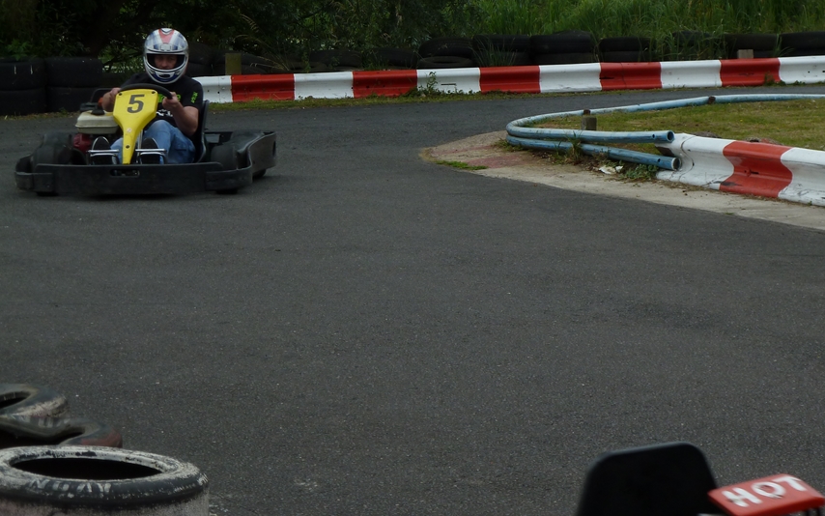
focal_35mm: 122
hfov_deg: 17.1
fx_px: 2743
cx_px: 491
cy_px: 261
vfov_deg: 10.7
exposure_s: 1/500
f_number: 4.3
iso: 80
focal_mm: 15.8
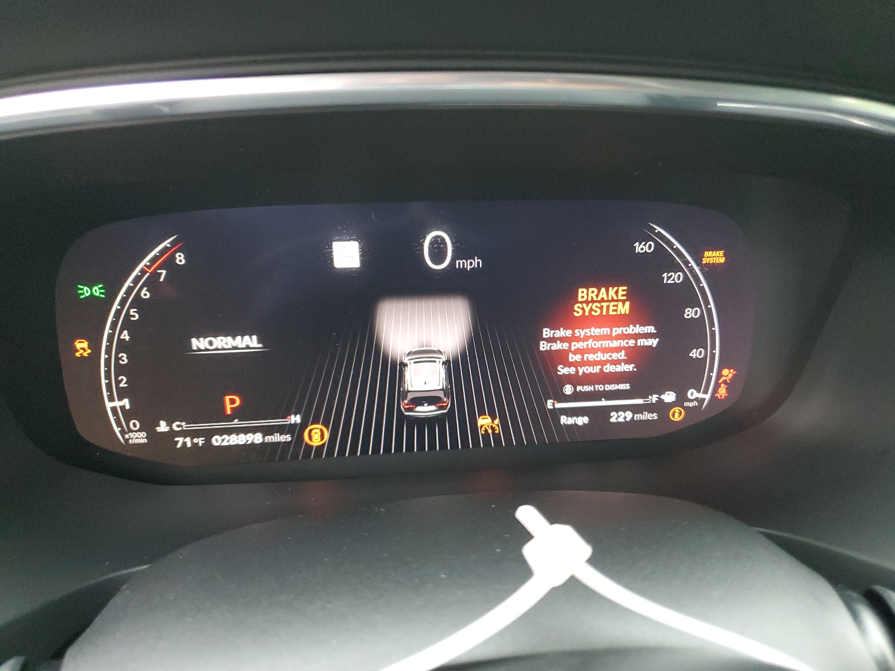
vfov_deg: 53.1
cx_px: 448
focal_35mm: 26
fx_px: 672
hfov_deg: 67.3
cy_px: 336
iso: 412
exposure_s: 1/60.2
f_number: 1.5
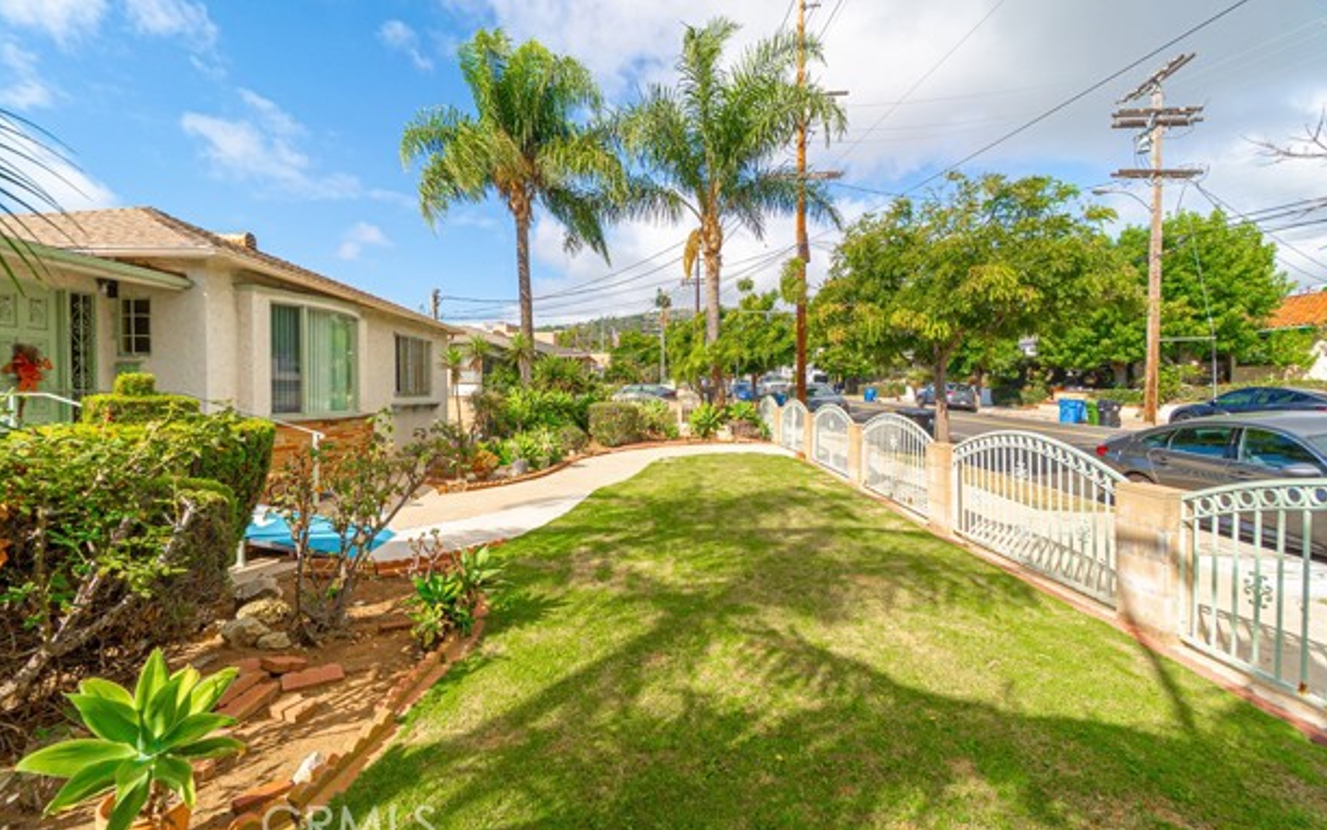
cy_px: 393
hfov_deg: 97.8
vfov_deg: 71.2
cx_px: 656
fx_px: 579
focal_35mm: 16
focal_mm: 10
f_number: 7.1
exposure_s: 1/800
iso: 320
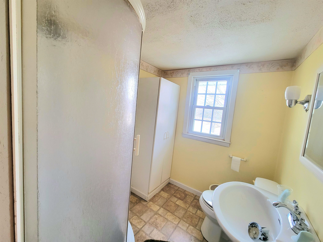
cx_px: 162
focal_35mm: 13
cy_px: 121
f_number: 2.2
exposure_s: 1/60.2
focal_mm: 2.2
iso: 125
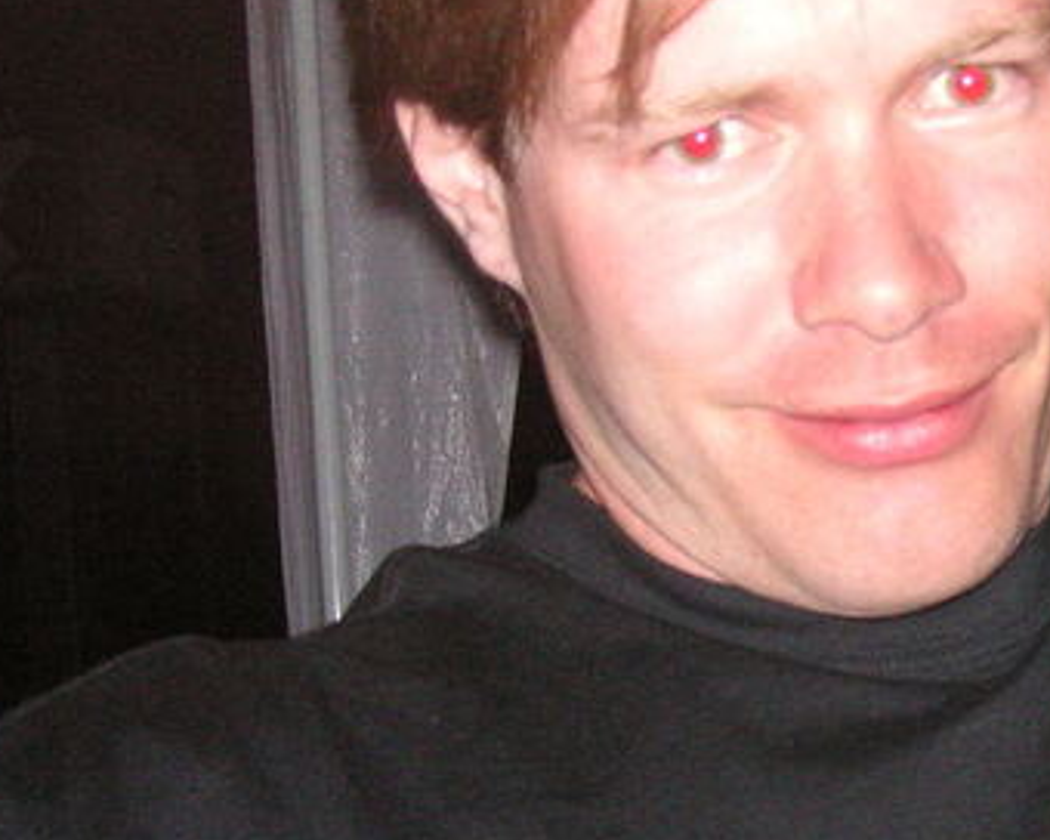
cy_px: 491
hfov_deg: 21.7
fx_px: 2641
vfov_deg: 18.1
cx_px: 1041
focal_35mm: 85
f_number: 2.8
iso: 160
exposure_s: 1/45
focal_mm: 6.1
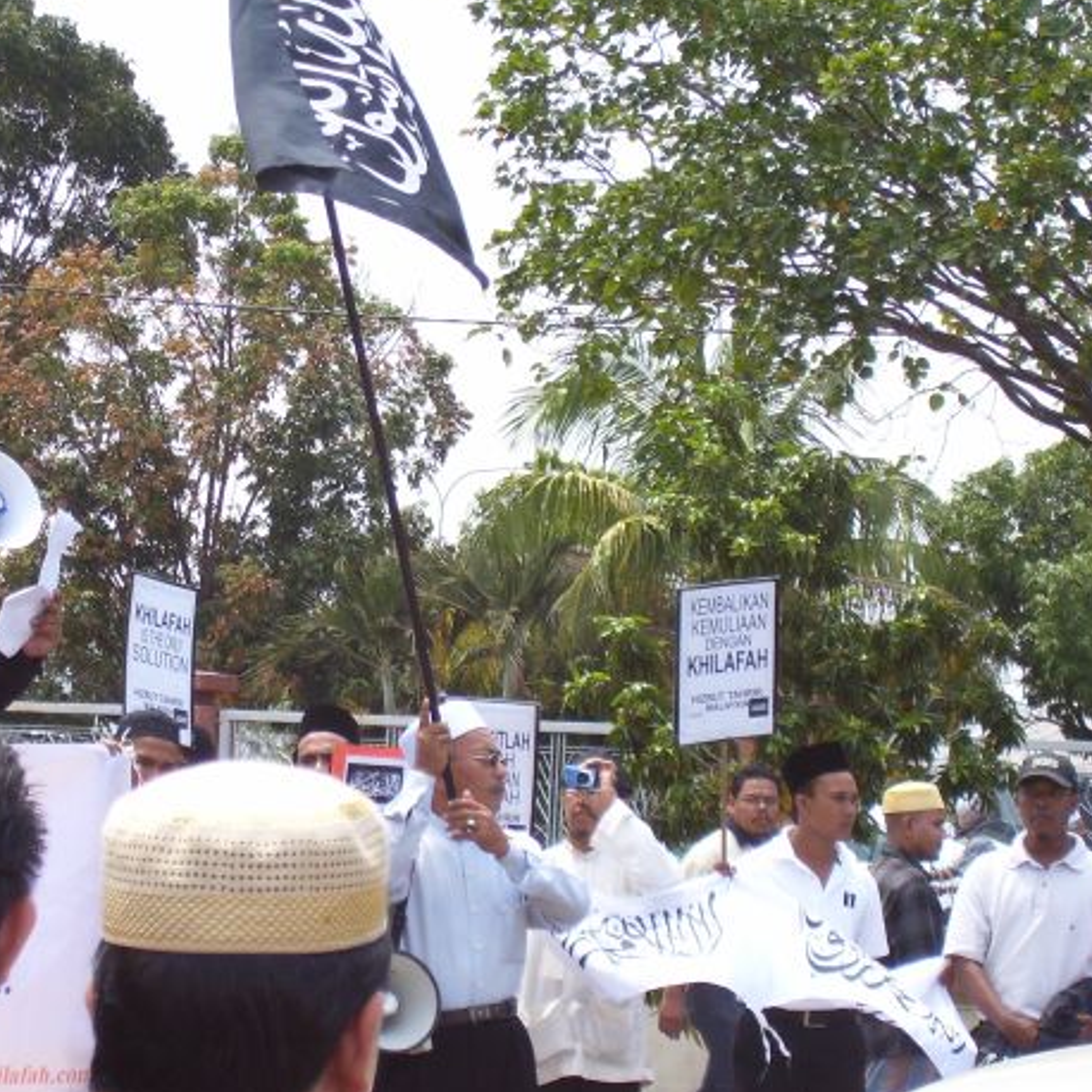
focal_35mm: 126
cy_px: 534
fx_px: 4497
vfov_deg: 13.8
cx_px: 391
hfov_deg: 13.8
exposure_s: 1/250
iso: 80
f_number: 4.6
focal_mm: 16.8
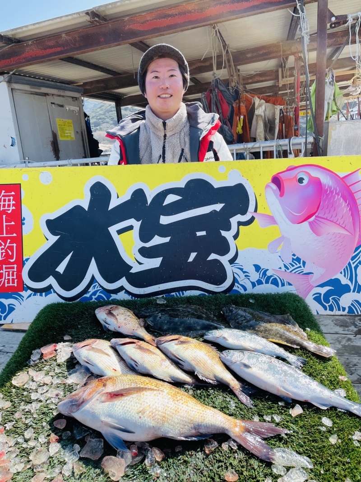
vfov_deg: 67.3
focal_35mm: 26
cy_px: 241
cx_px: 180
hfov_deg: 53.1
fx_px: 361
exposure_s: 1/1473
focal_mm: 4.2
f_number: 1.6
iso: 32
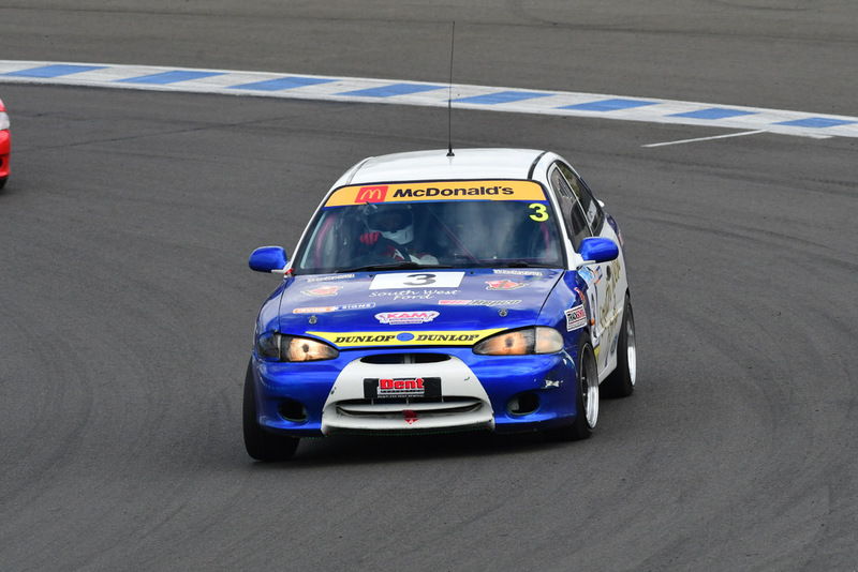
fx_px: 8940
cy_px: 286
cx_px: 429
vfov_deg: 3.7
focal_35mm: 375
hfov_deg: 5.5
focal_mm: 250
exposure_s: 1/640
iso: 640
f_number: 10
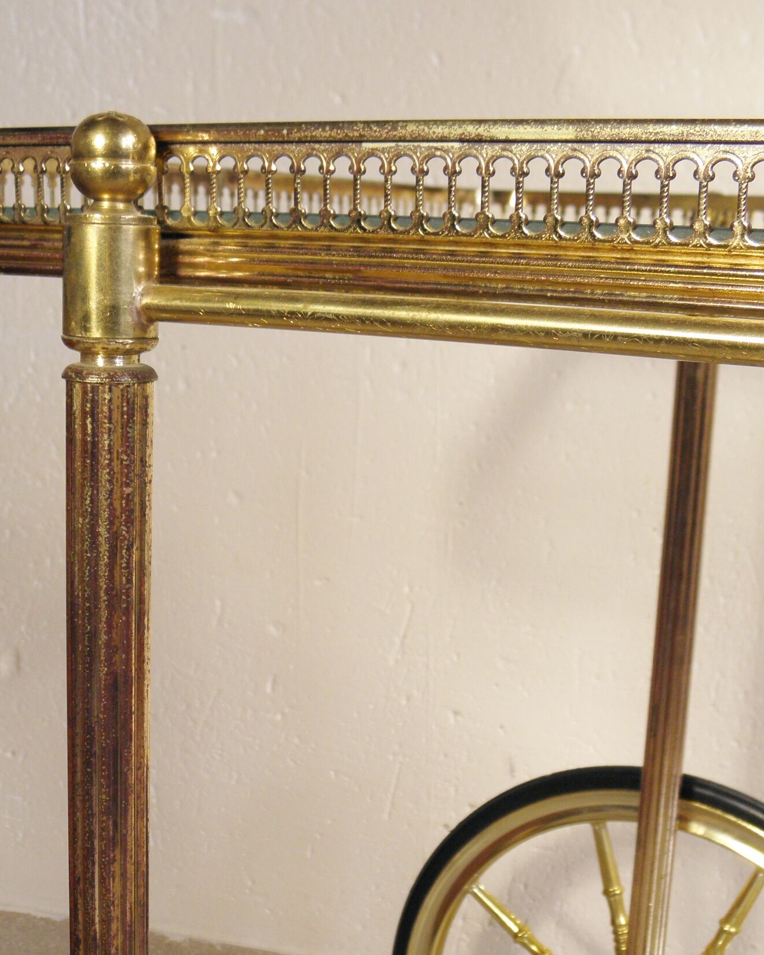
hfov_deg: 30.2
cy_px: 595
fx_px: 1413
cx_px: 375
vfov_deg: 37.1
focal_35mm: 50
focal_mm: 5.9
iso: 125
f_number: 3.6
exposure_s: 1/30
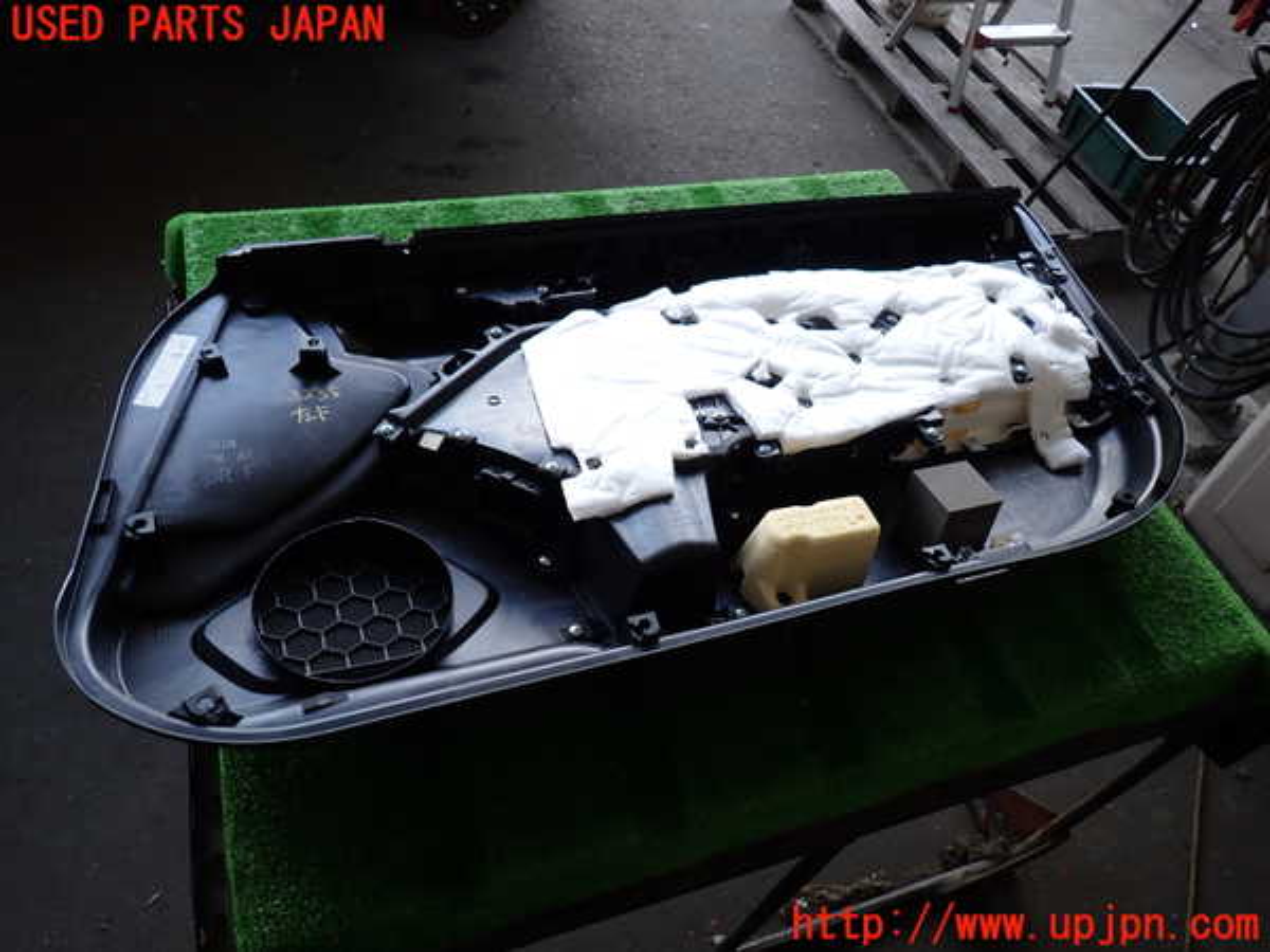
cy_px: 476
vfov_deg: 54.9
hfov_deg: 69.4
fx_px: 917
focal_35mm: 25
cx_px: 635
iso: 100
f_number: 2
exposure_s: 1/160
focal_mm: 4.5
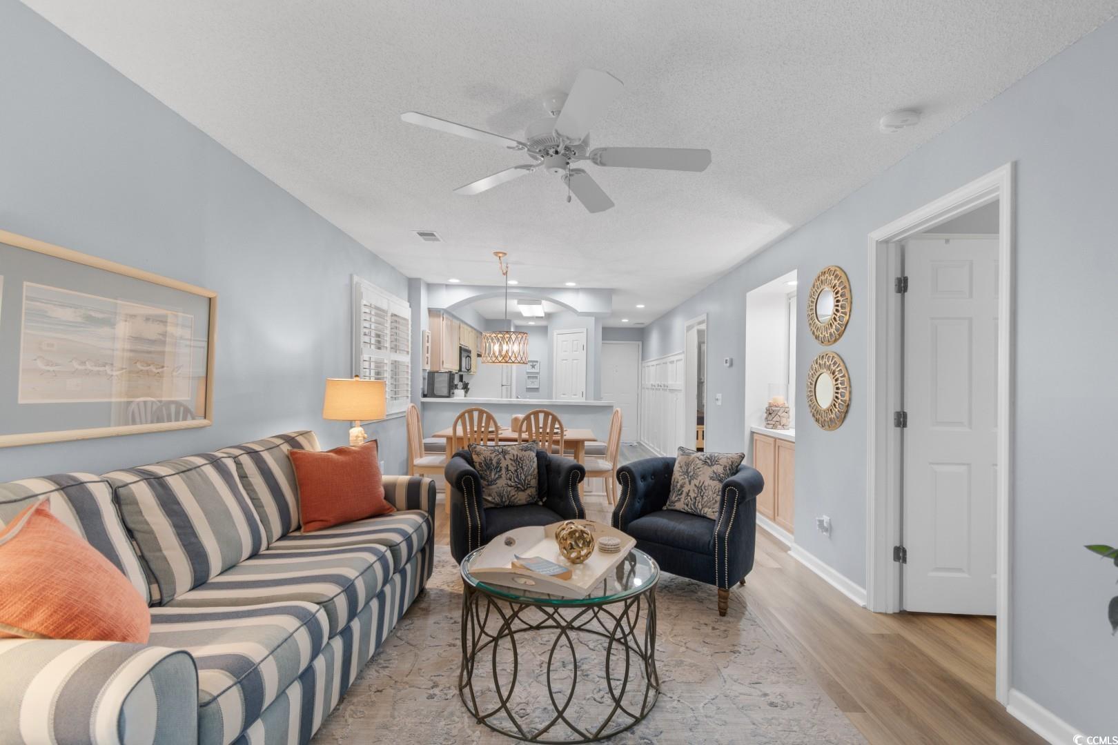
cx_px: 559
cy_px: 372
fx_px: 466
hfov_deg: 100.4
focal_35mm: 15
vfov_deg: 77.3
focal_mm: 10
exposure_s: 1.6
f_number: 4.5
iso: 100
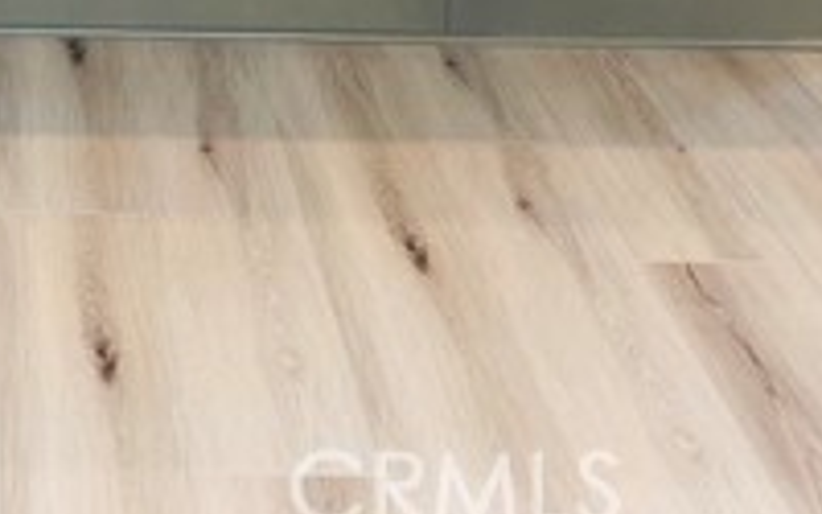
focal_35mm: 88
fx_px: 1971
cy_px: -440
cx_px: -58
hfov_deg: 22.4
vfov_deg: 13.2
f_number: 1.5
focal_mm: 5.7
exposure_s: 1/120
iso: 125
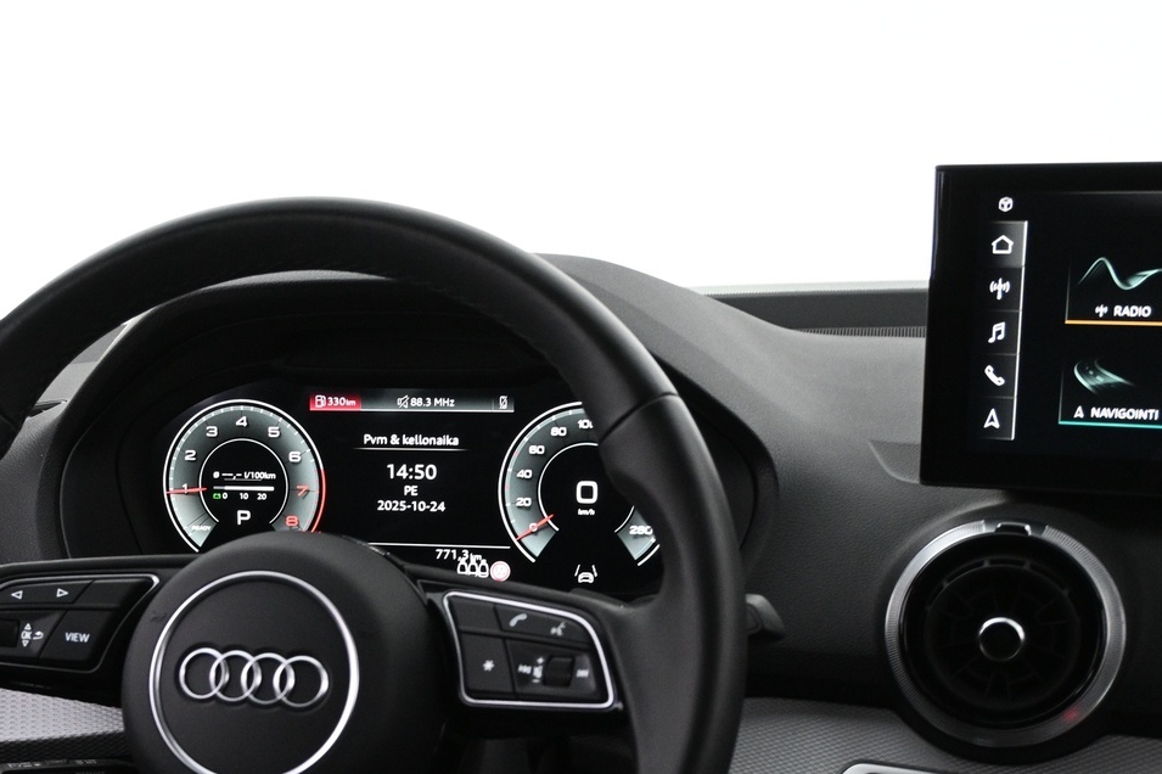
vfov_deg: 23.3
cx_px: 341
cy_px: 633
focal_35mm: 57
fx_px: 1848
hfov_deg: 34.4
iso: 1600
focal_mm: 22.5
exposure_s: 1/30
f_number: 4
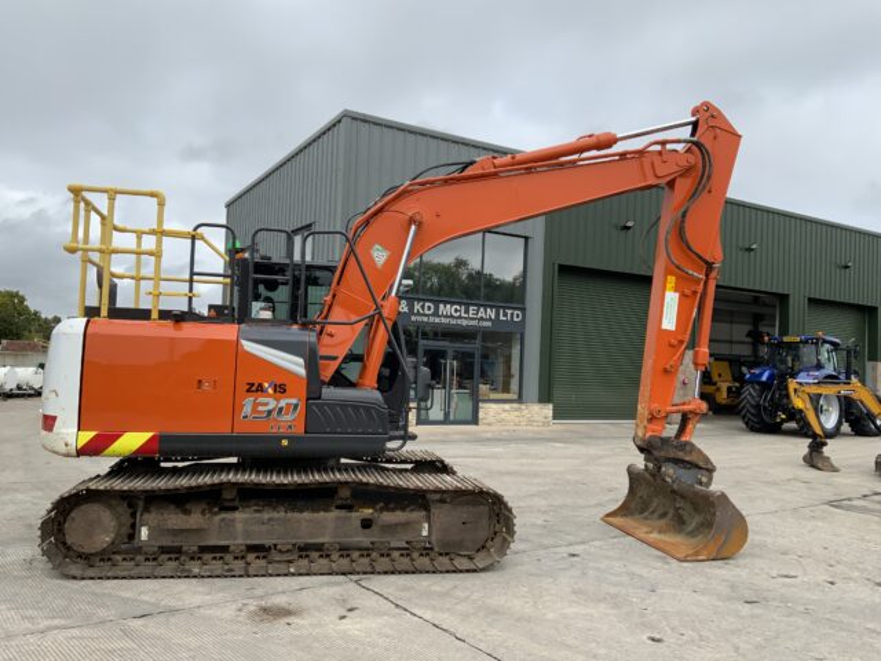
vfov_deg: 48.2
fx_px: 738
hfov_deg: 61.7
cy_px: 330
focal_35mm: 29
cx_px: 440
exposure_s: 1/1121
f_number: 1.8
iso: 16
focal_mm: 3
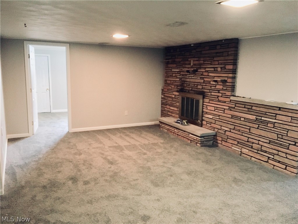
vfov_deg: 48.2
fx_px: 250
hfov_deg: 61.7
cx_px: 149
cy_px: 112
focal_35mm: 29
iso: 400
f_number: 2.2
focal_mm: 4.15
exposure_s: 1/15
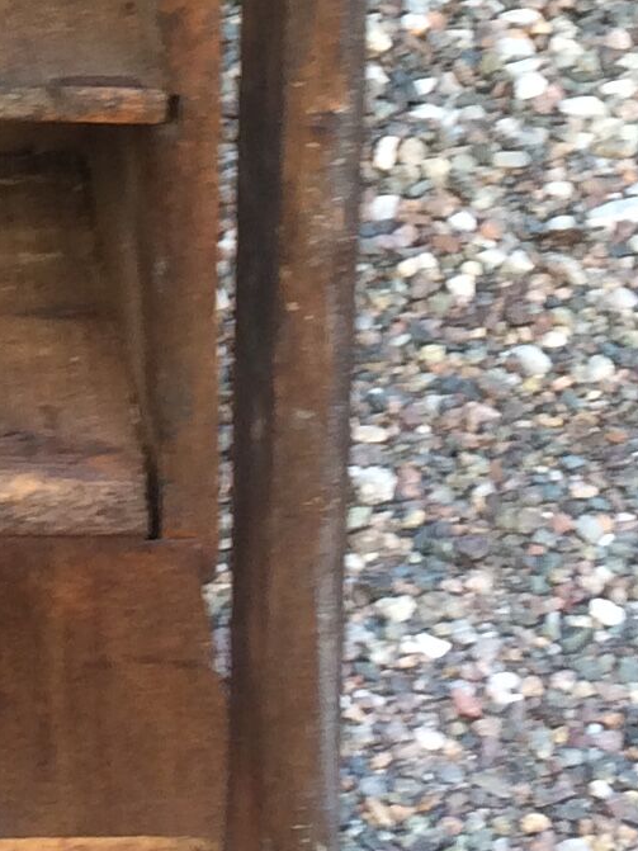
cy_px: -245
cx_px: -238
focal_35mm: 141
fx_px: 3466
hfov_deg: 10.3
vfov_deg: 13.5
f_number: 2.2
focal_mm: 4.15
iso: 50
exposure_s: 1/100
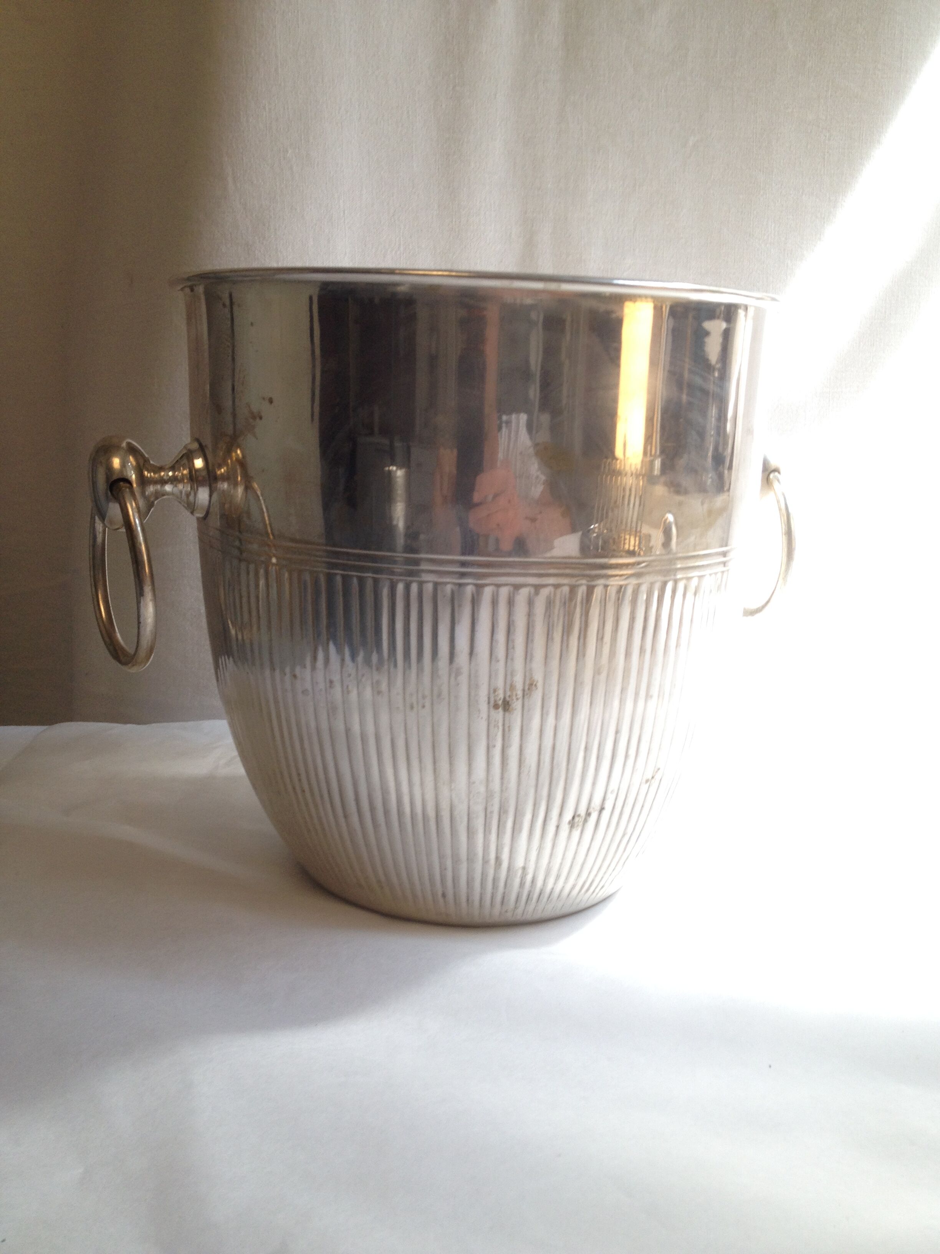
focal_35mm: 35
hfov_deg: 40.7
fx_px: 1267
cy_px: 627
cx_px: 470
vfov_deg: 52.6
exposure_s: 1/120
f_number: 2.4
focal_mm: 4.28
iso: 64
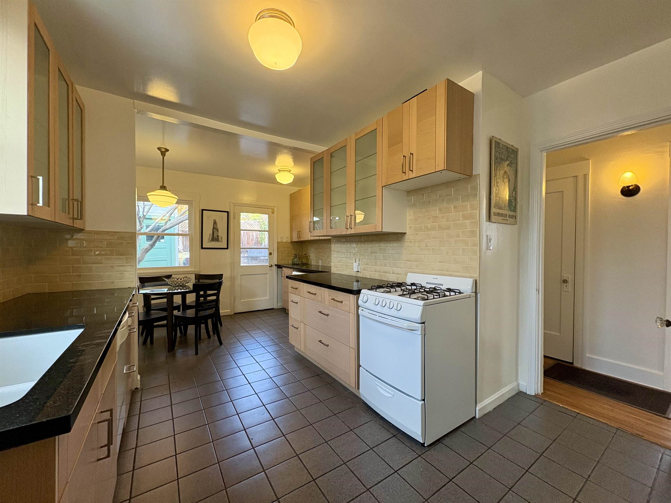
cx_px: 336
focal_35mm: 14
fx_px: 271
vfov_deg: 85.7
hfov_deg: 102.1
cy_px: 252
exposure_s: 1/120
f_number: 2.2
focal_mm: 2.22
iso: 200
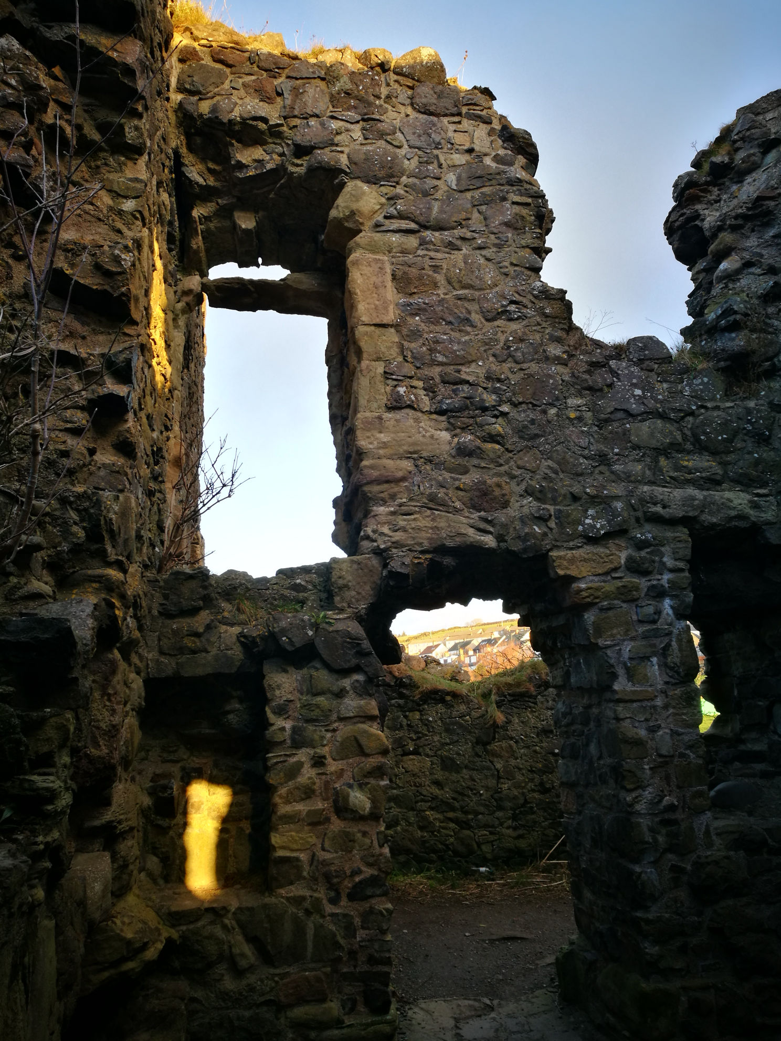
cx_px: 390
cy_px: 520
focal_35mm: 27
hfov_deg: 51.4
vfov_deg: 65.3
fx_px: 812
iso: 50
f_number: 2.2
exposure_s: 1/60
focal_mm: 4.5
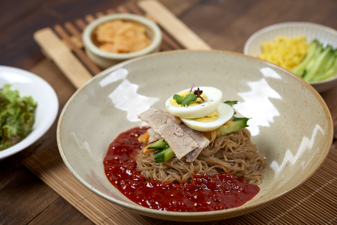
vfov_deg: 15.2
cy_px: 112
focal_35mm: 90
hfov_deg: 22.6
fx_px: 843
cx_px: 168
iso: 125
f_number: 5
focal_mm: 90
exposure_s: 1/160
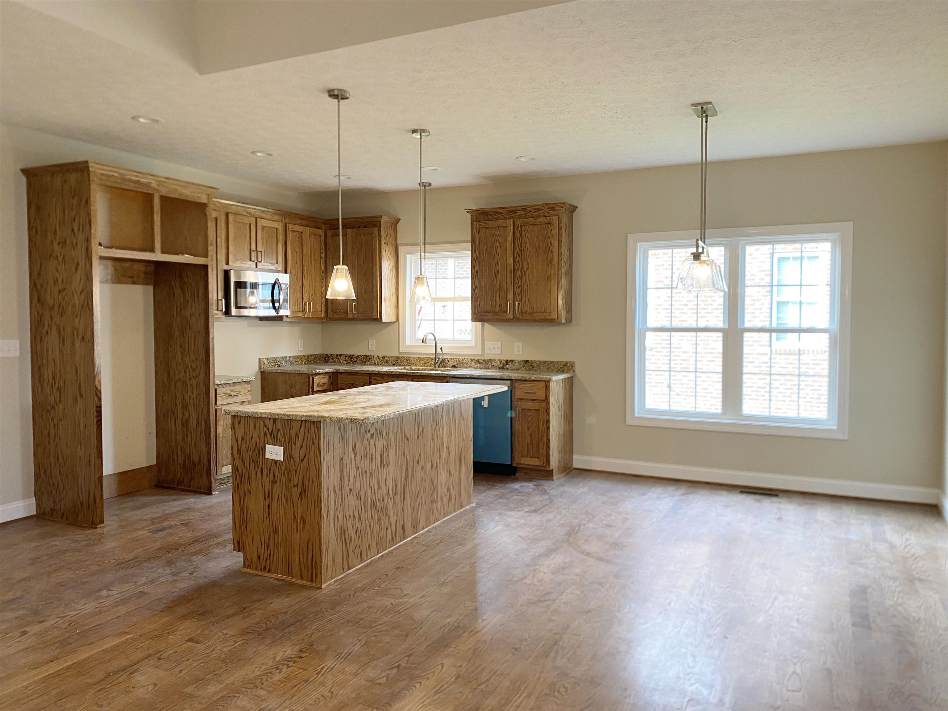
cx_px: 474
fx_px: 712
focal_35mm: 26
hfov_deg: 67.3
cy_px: 356
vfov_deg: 53.1
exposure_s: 1/60
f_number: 1.8
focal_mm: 4.25
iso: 100
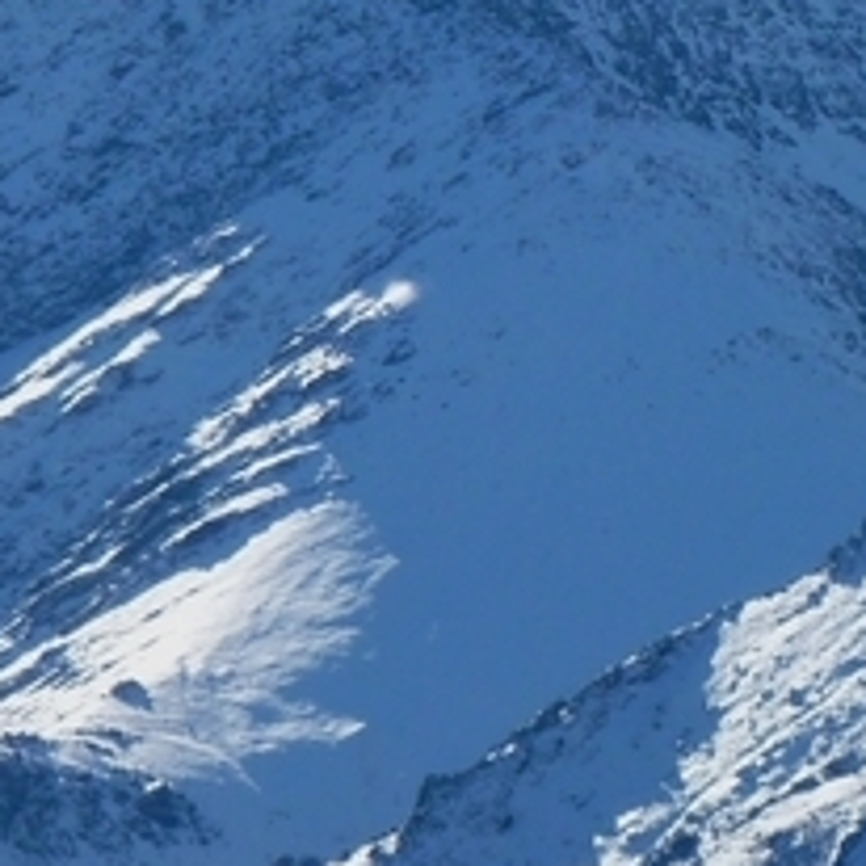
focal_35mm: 936
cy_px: 168
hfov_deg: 1.9
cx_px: 517
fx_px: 26492
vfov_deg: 1.9
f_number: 5.6
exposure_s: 1/500
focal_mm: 38.8
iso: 80
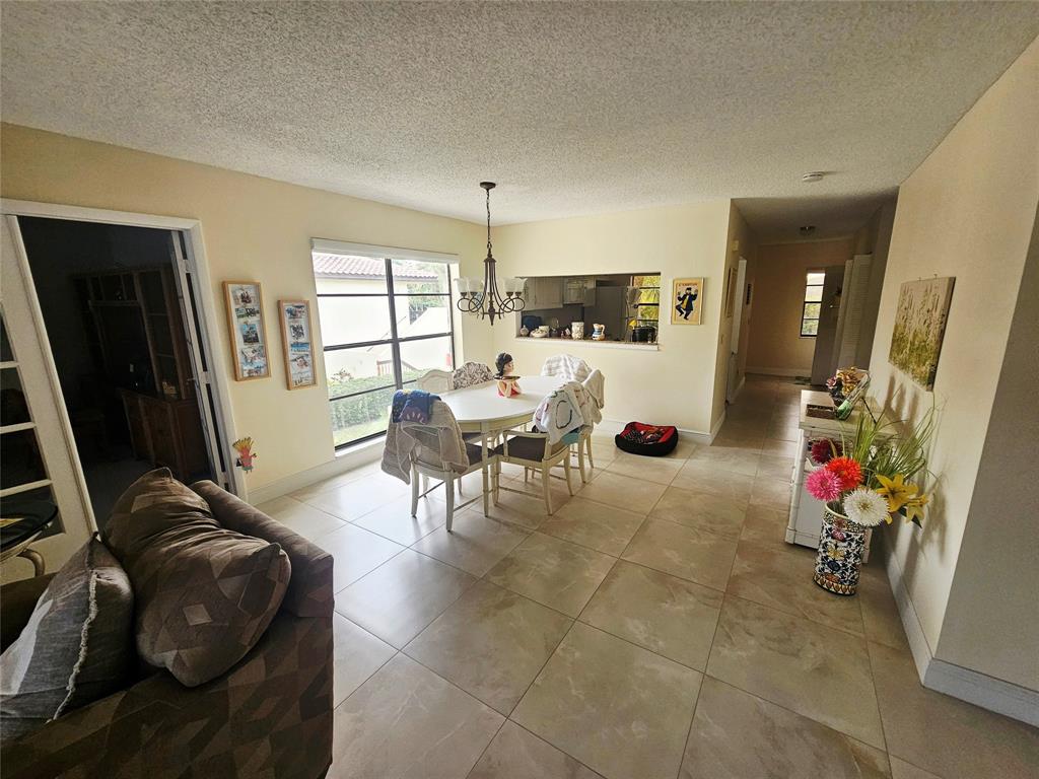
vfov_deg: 89.9
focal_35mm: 13
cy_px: 390
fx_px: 390
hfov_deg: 106.2
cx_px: 520
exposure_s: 1/208
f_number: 2.2
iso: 160
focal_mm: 2.2
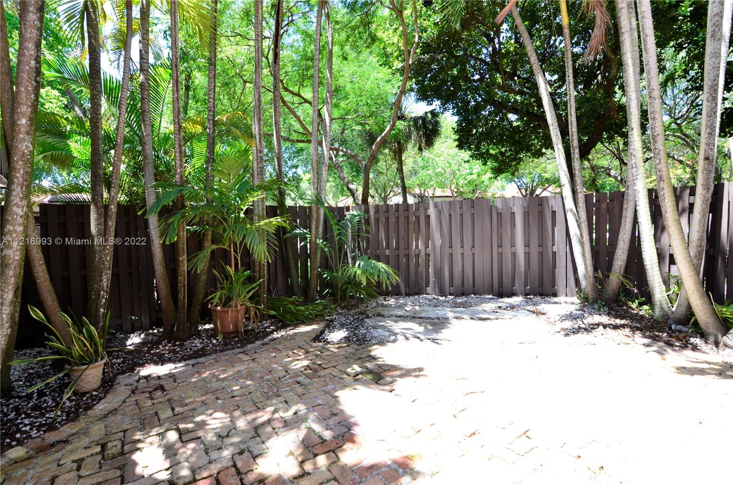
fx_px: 335
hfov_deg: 95.1
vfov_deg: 71.8
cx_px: 366
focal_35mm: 16
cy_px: 242
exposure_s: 1/50
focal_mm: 11
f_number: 7.1
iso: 200
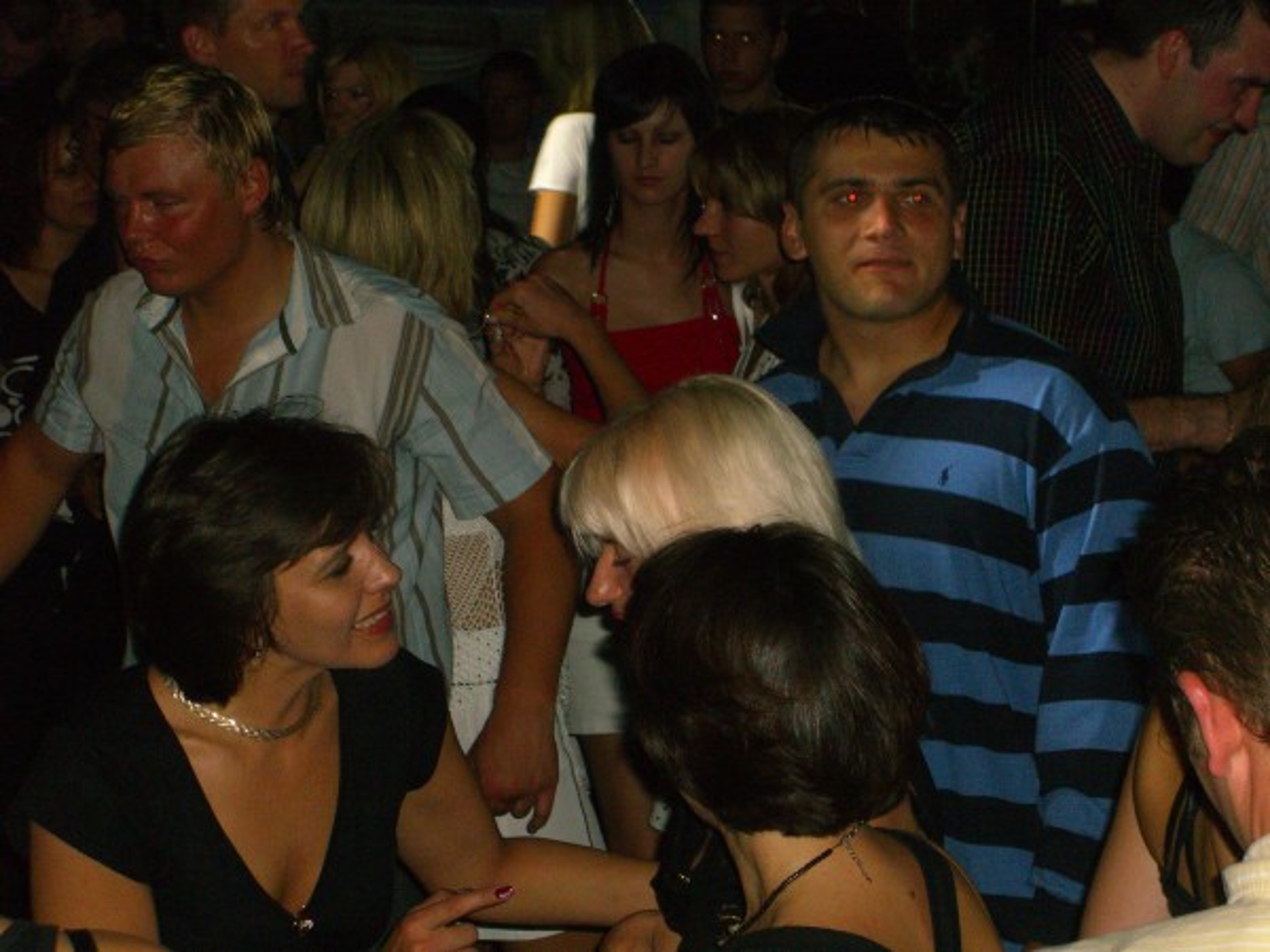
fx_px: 4182
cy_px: 476
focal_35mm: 114
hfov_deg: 17.3
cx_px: 635
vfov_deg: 13.0
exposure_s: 1/60
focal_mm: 23.7
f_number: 5.1
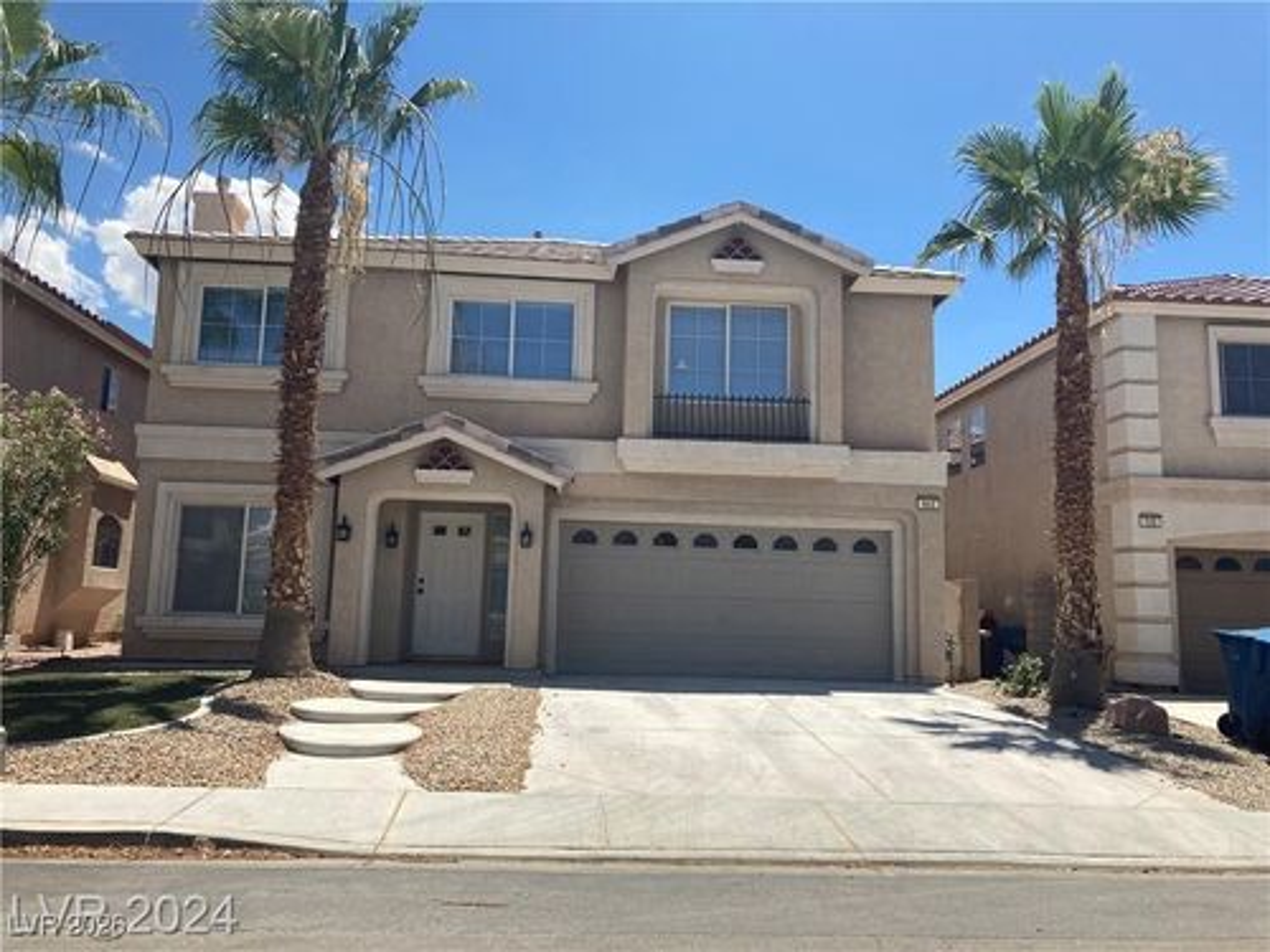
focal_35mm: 28
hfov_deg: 63.4
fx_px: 1027
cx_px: 635
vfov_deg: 49.7
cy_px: 476
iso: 20
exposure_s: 1/2667
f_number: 1.8
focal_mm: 3.99
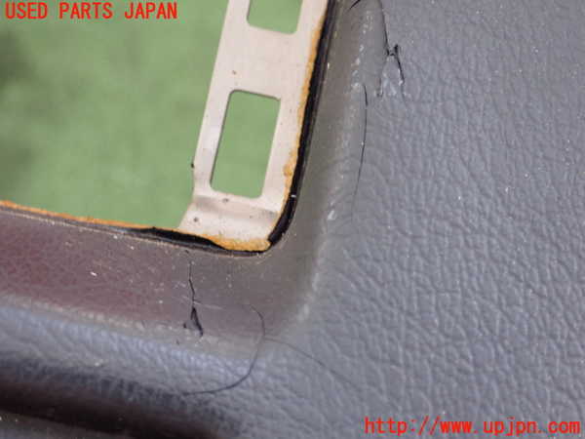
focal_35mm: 67
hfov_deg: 29.0
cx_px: 292
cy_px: 220
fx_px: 1132
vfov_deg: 21.9
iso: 800
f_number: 3.8
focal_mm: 11.88
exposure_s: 1/60
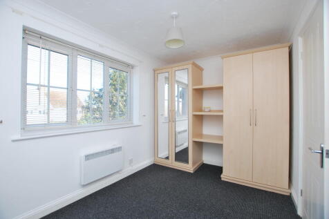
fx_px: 137
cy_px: 110
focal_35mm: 15
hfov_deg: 100.4
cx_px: 164
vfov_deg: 77.3
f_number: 4
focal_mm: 10
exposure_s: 1/60
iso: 100
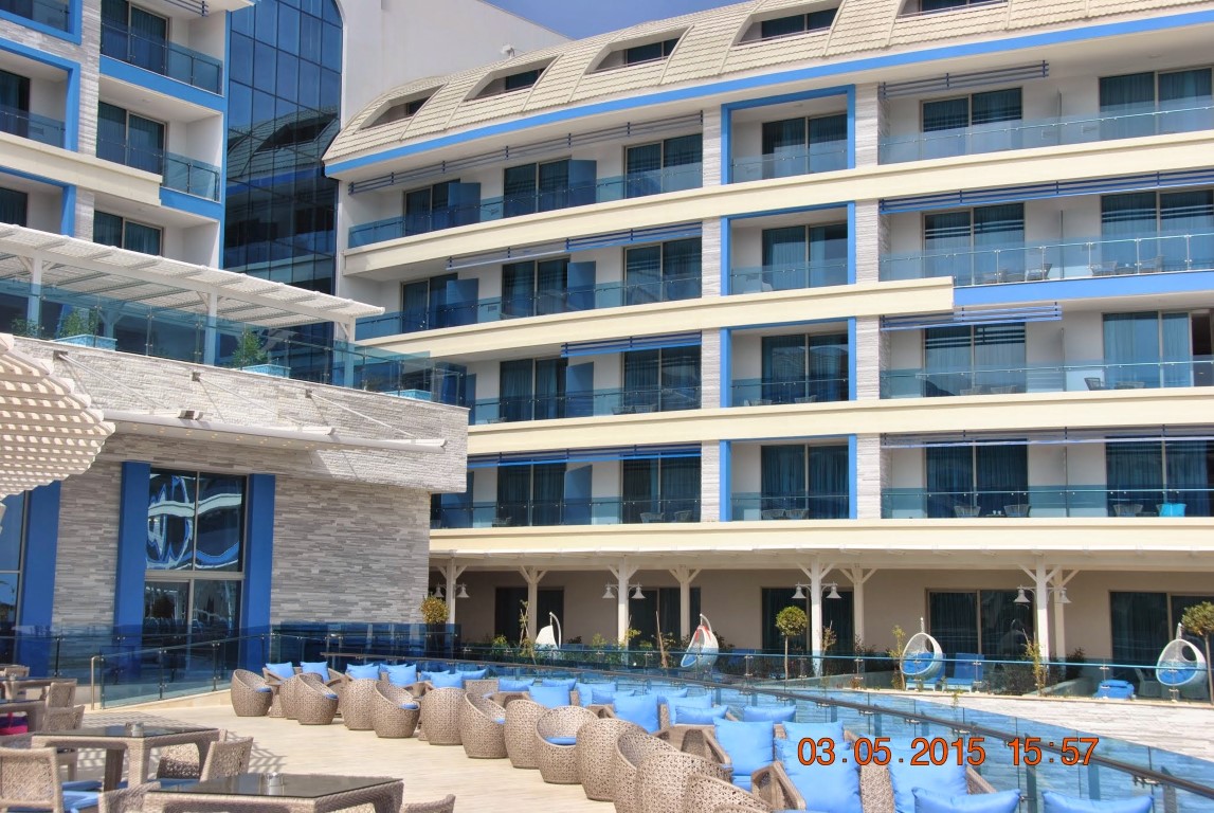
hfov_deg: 42.3
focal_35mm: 46
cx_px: 607
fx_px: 1570
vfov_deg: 29.0
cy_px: 406
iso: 100
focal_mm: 31
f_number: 8
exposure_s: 1/320
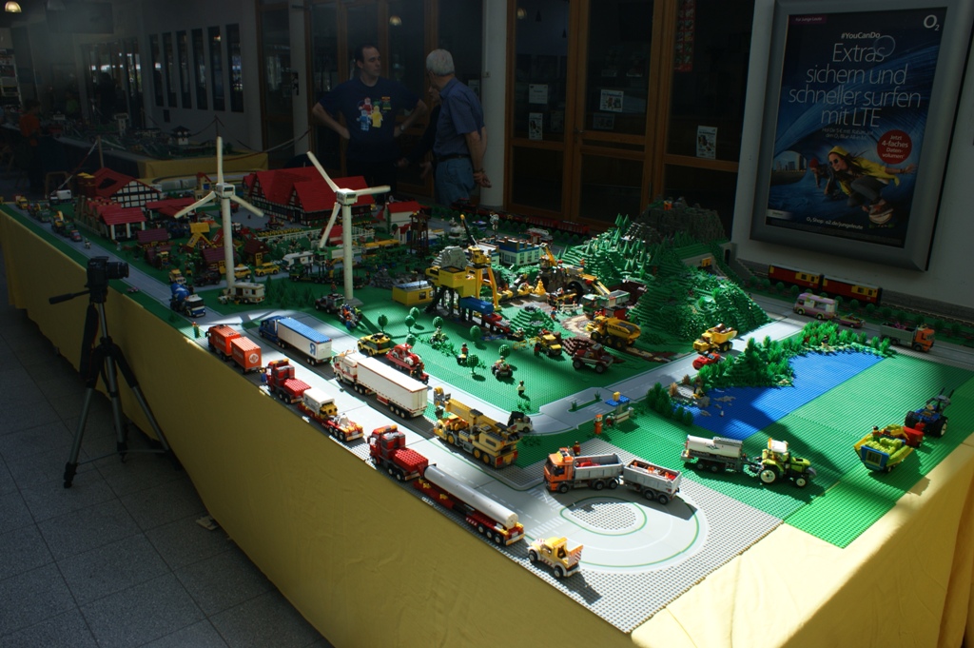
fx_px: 730
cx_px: 487
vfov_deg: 47.9
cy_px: 324
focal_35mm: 27
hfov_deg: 67.4
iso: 100
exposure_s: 1/80
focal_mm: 18
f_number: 8
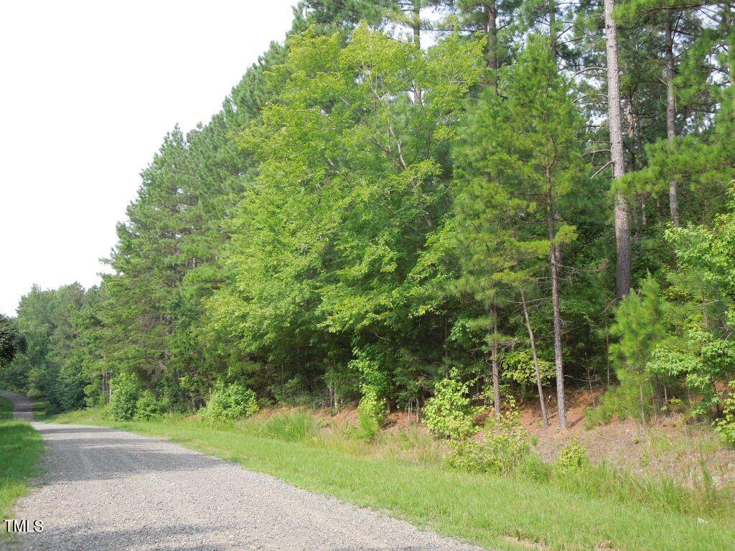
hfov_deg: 52.6
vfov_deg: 40.7
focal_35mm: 35
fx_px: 743
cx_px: 368
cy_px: 276
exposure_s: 1/250
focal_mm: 6.3
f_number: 3.7
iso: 100
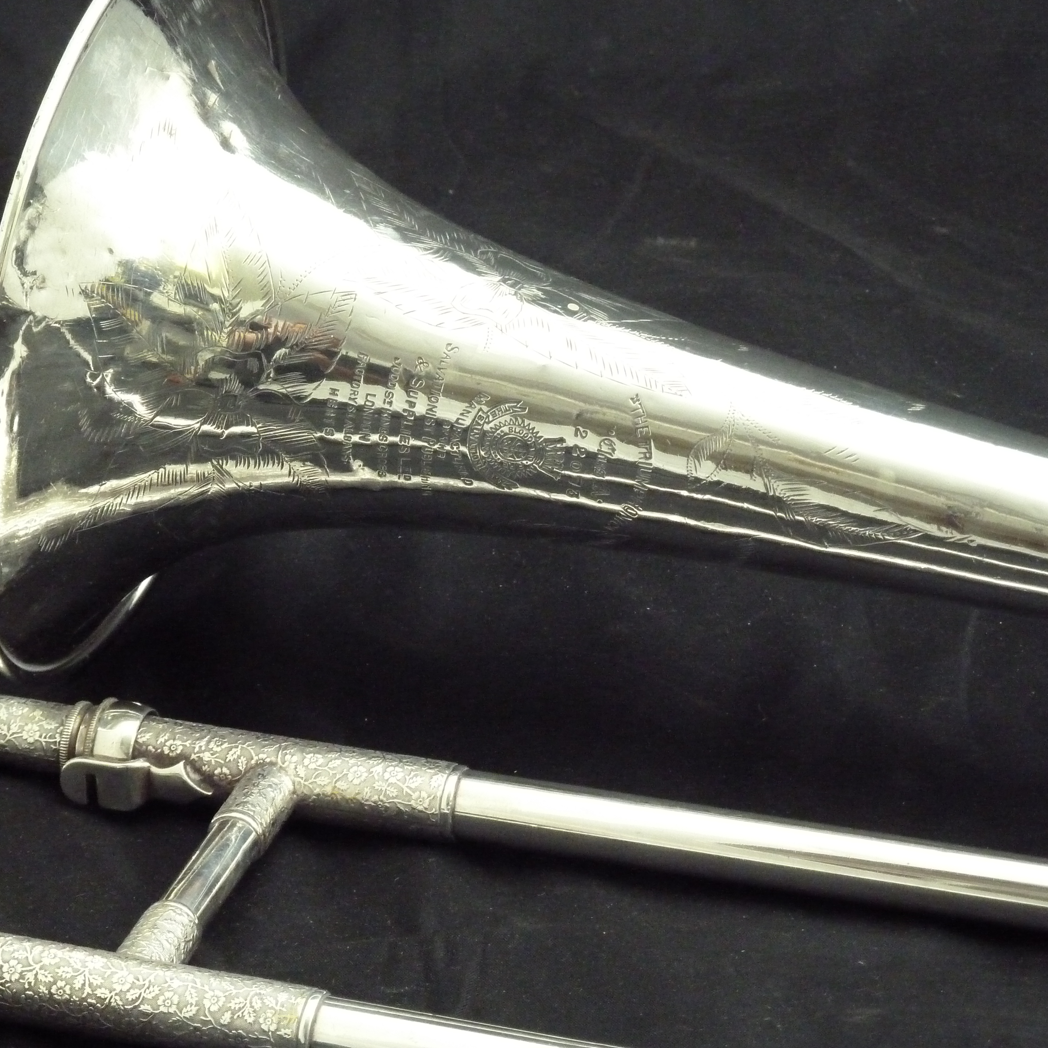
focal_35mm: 123
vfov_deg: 14.2
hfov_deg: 14.2
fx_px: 4213
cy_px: 522
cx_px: 464
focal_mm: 17
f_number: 4.3
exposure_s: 1/25
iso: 800
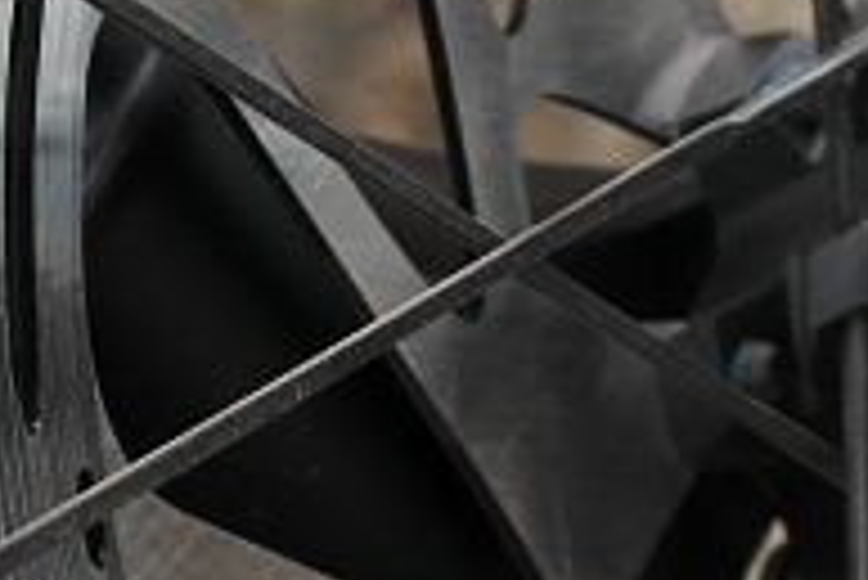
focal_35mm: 189
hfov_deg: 10.8
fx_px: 4560
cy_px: 184
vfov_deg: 7.3
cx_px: 31
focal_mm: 25
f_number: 4.5
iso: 200
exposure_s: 1/125
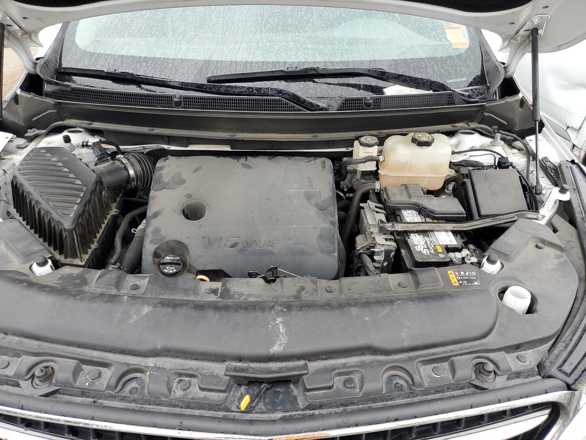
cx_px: 293
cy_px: 220
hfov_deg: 67.3
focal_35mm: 26
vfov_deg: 53.1
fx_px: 440
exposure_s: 1/120
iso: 57
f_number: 1.5
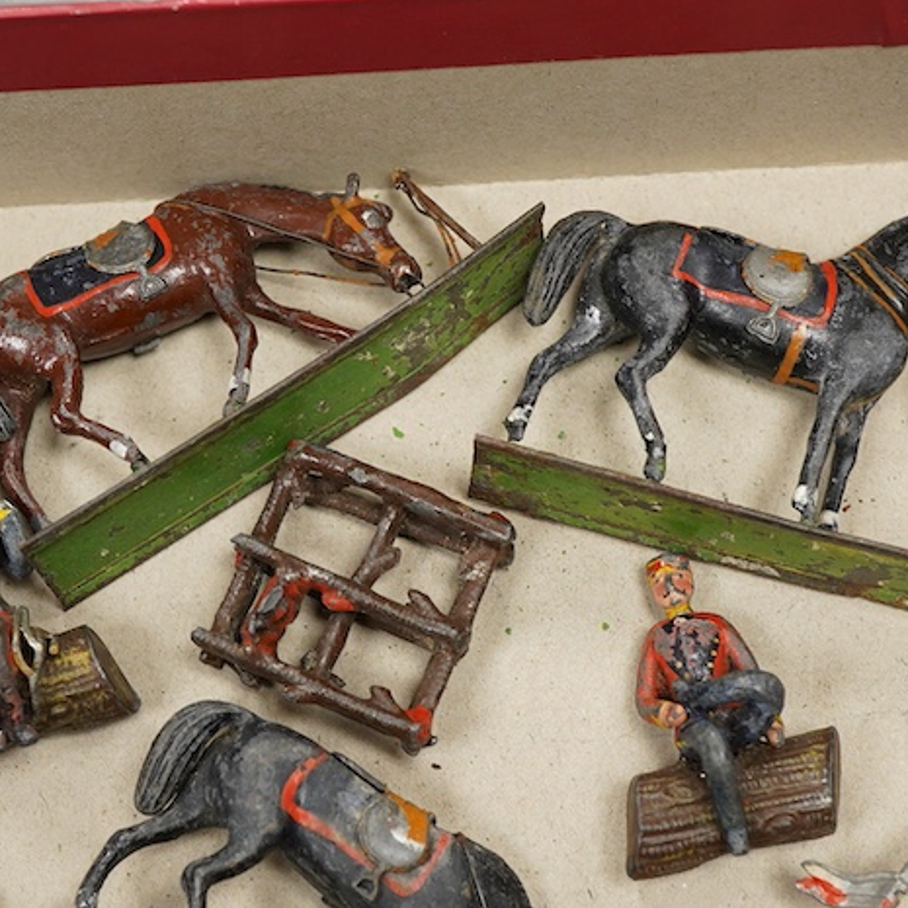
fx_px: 2196
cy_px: 525
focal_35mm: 74
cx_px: 359
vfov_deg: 23.3
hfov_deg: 23.3
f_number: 8
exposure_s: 1/125
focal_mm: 30
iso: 1250
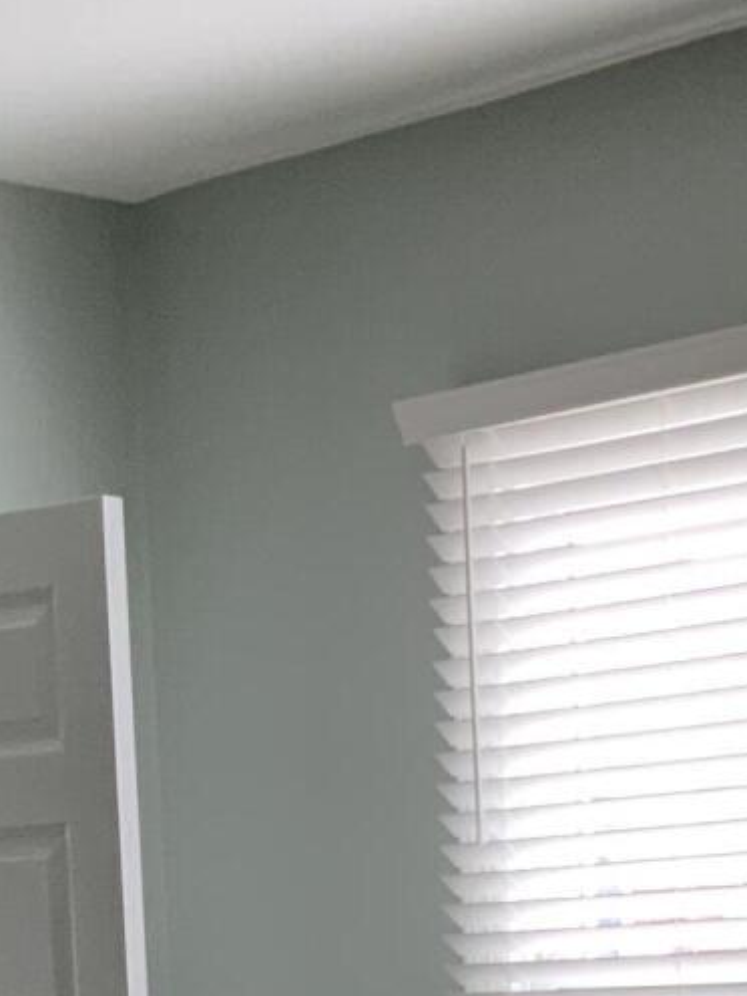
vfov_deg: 15.5
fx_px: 3366
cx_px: 558
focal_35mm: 117
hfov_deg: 12.6
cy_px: 1512
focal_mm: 3
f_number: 1.8
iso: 80
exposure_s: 1/60
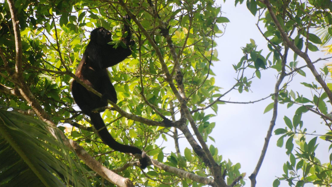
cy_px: 88
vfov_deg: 2.5
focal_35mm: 486
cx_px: 163
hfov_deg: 4.4
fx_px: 4278
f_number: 5.6
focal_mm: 300
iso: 400
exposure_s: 1/500
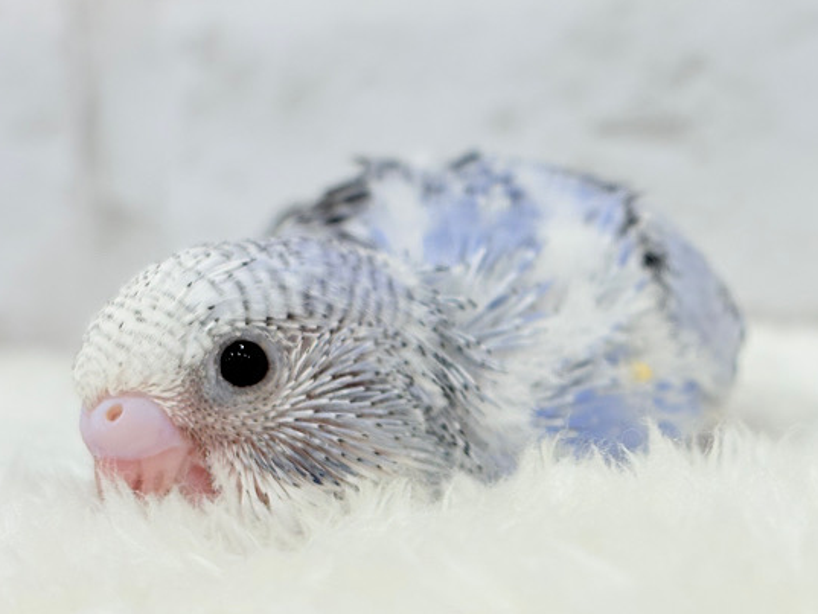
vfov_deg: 23.6
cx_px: 375
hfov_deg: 31.2
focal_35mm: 62
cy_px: 358
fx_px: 1465
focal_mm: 5.96
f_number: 1.6
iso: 32
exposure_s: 1/50
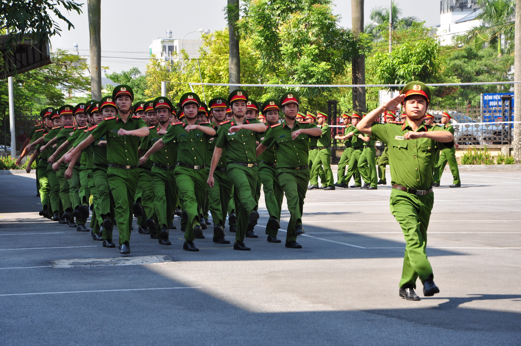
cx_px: 260
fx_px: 1843
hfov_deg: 16.1
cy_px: 173
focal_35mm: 128
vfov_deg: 10.7
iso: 200
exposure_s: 1/200
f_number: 10
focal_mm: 85
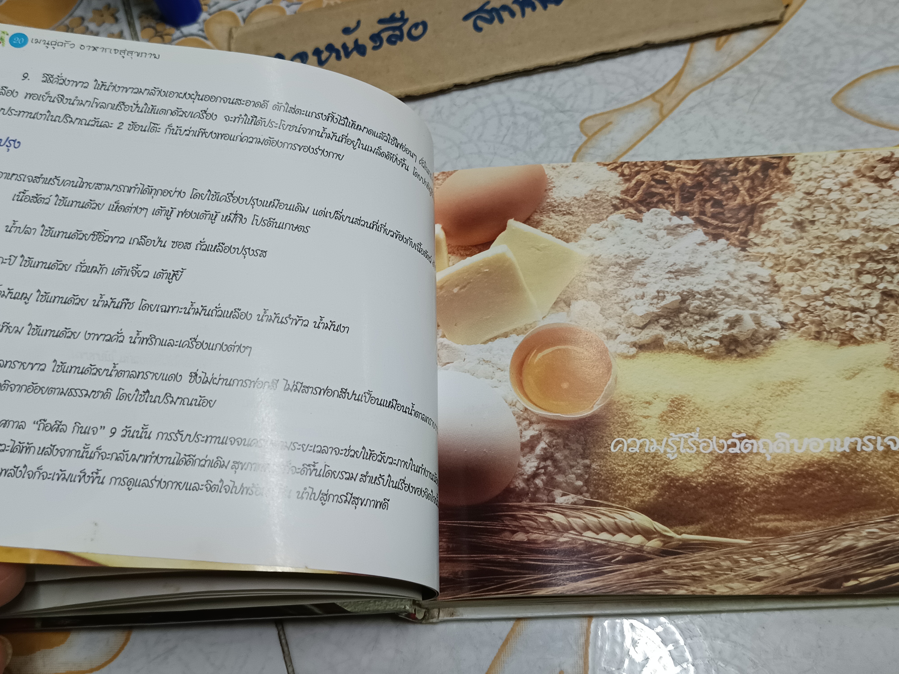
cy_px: 337
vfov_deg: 56.8
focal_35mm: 24
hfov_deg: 71.6
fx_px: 623
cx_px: 450
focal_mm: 5.31
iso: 865
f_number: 1.7
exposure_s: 1/50
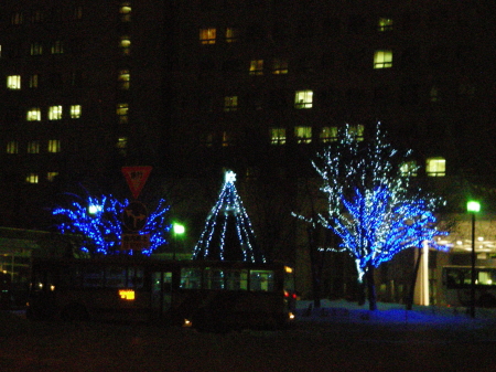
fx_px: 1833
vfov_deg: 11.6
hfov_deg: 15.4
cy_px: 186
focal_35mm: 128
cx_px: 248
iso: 800
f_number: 3.5
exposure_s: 1/14
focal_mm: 21.3
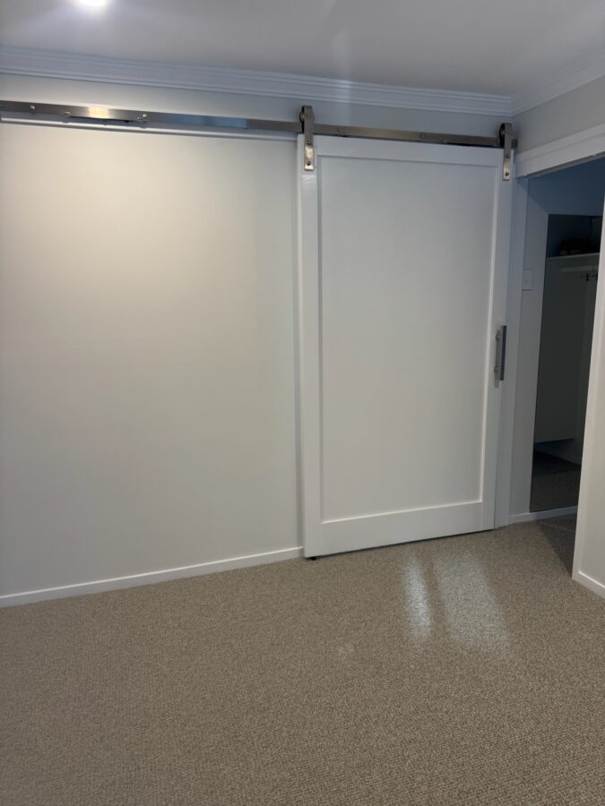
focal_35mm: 24
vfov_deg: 71.6
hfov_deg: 56.8
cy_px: 403
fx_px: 559
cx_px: 302
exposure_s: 1/50
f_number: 1.78
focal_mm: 6.76
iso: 125
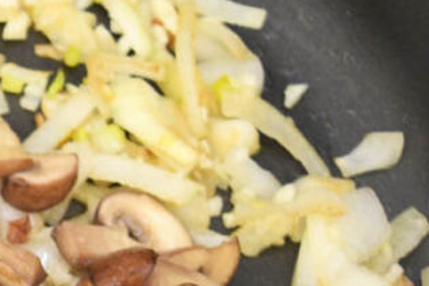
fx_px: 1965
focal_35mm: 165
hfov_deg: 11.8
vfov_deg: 8.2
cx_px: -258
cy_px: 329
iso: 500
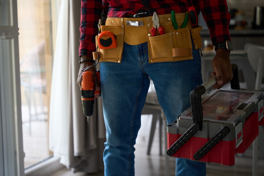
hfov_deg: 31.6
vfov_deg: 21.3
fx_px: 467
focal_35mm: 64
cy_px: 88
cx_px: 132
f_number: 2.8
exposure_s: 1/250
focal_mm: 63.7
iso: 800
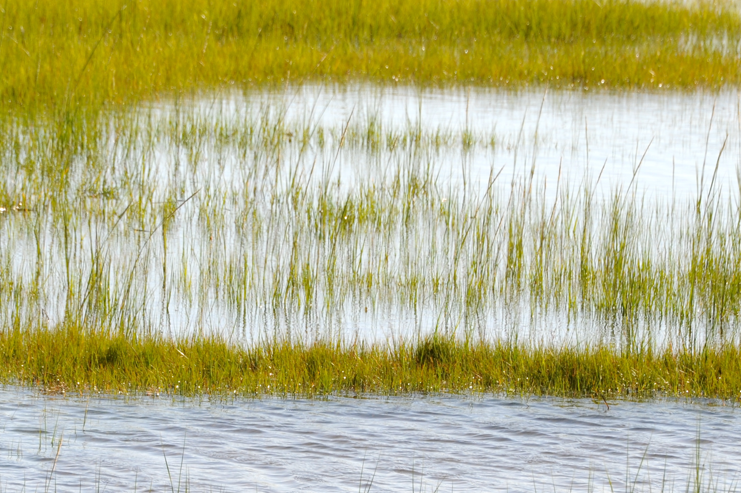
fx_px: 12032
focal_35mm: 585
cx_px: 337
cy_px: 395
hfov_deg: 3.5
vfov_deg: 2.3
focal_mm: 300
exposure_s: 1/500
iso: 400
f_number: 11
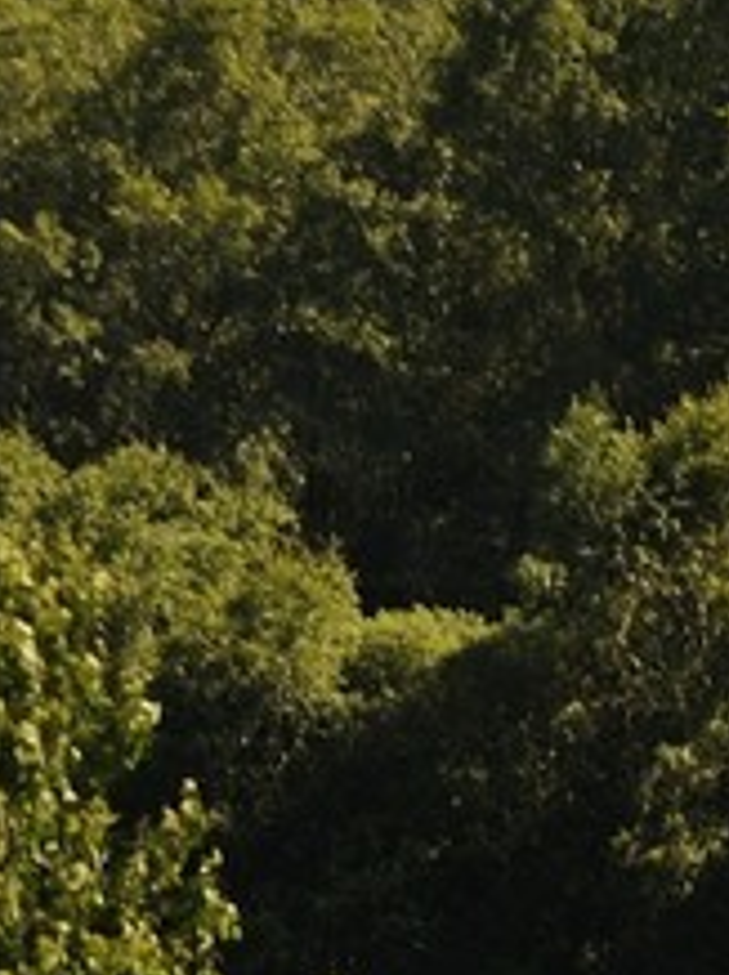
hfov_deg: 1.1
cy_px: -1176
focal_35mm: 1342
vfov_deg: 1.5
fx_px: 37757
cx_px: -2026
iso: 200
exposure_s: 1/320
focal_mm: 190
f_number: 9
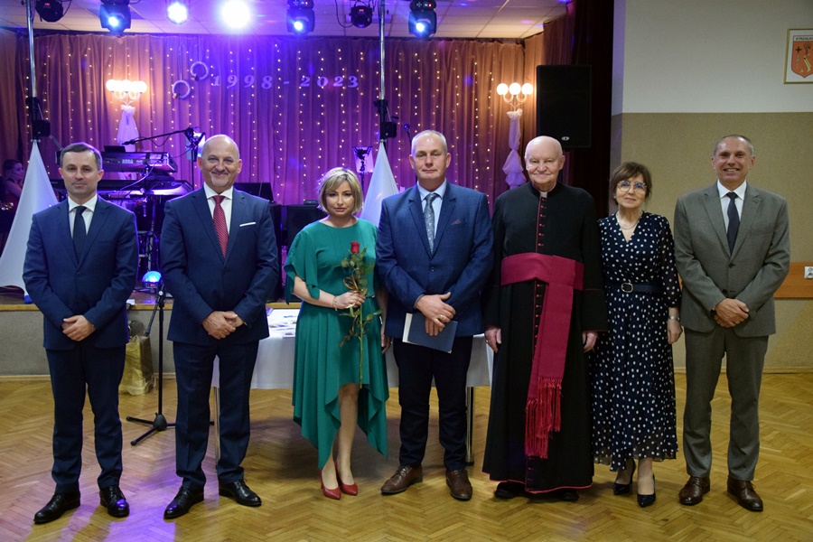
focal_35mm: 42
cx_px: 406
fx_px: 948
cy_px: 271
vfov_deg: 31.9
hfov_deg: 46.4
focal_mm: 28
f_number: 4
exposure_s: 1/100
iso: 4000
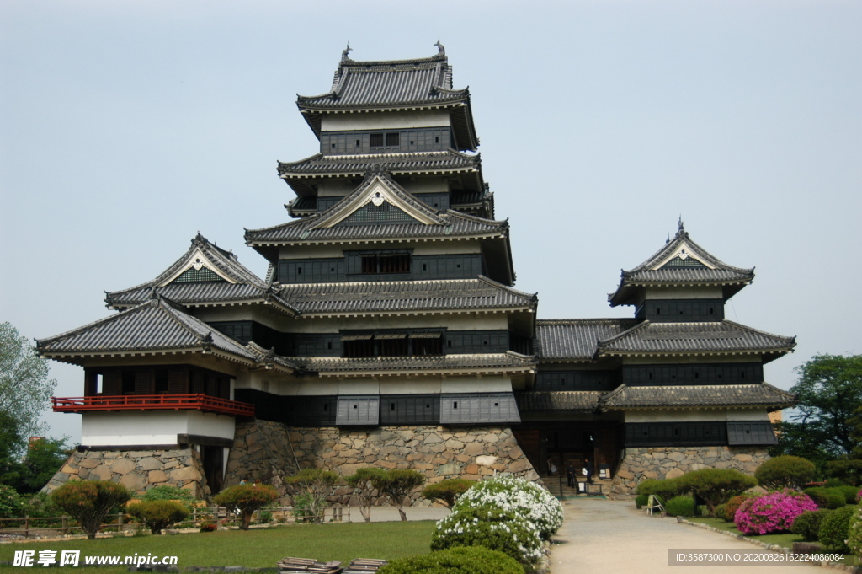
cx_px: 431
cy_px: 287
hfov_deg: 41.1
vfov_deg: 28.0
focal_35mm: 48
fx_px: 1148
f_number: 4
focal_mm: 32
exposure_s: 1/500
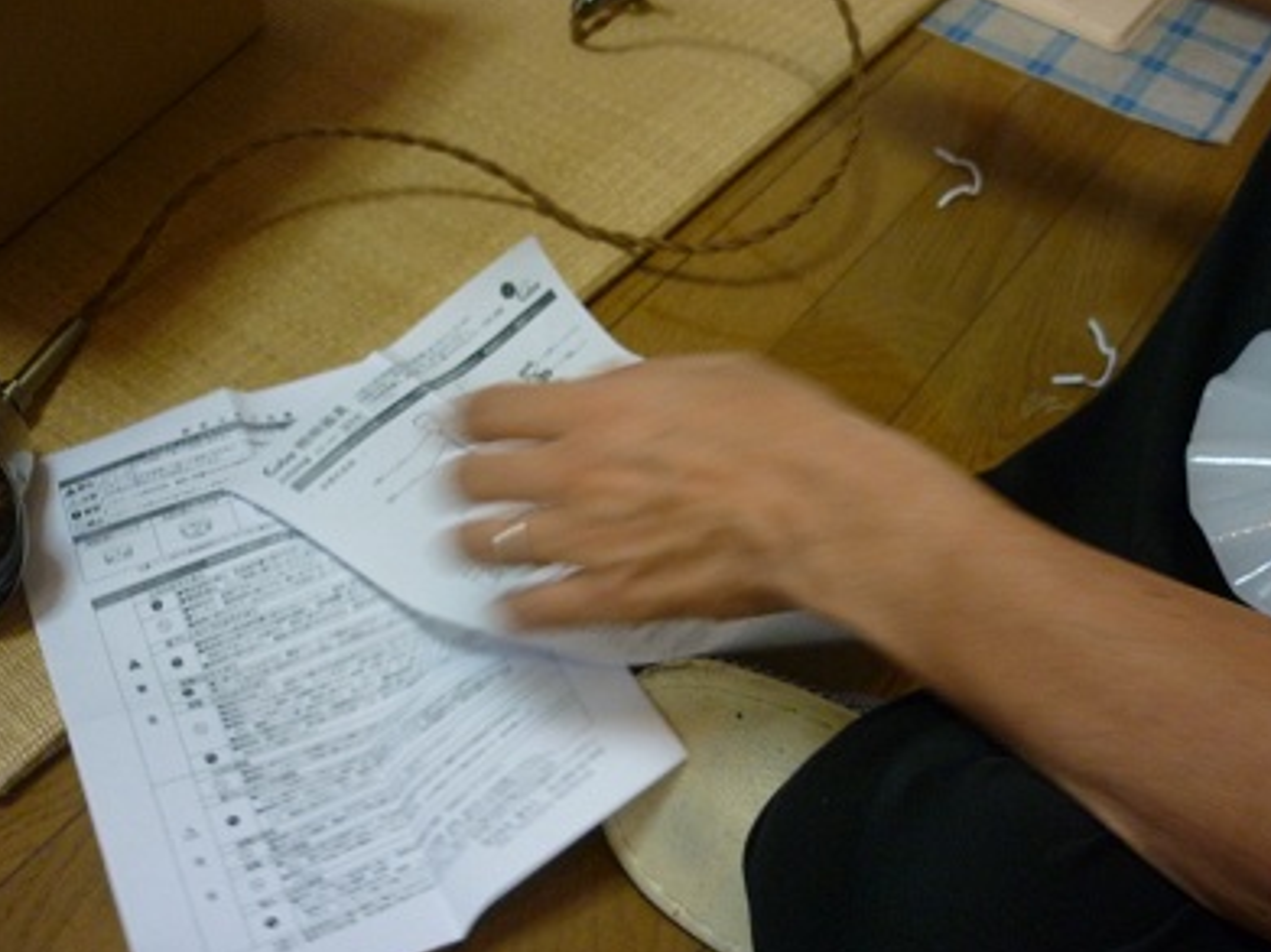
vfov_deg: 38.6
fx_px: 1358
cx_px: 699
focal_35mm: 37
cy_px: 466
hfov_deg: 50.1
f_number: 2.8
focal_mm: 5.5
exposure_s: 1/30
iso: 400
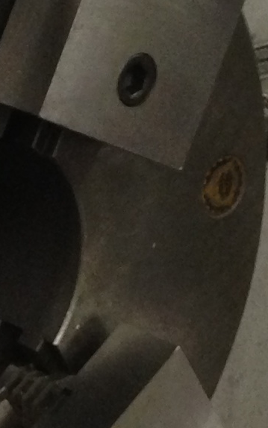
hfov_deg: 6.5
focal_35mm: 199
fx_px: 2324
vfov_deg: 10.5
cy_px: 160
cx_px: -181
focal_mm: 4.13
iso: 200
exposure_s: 1/20
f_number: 2.4
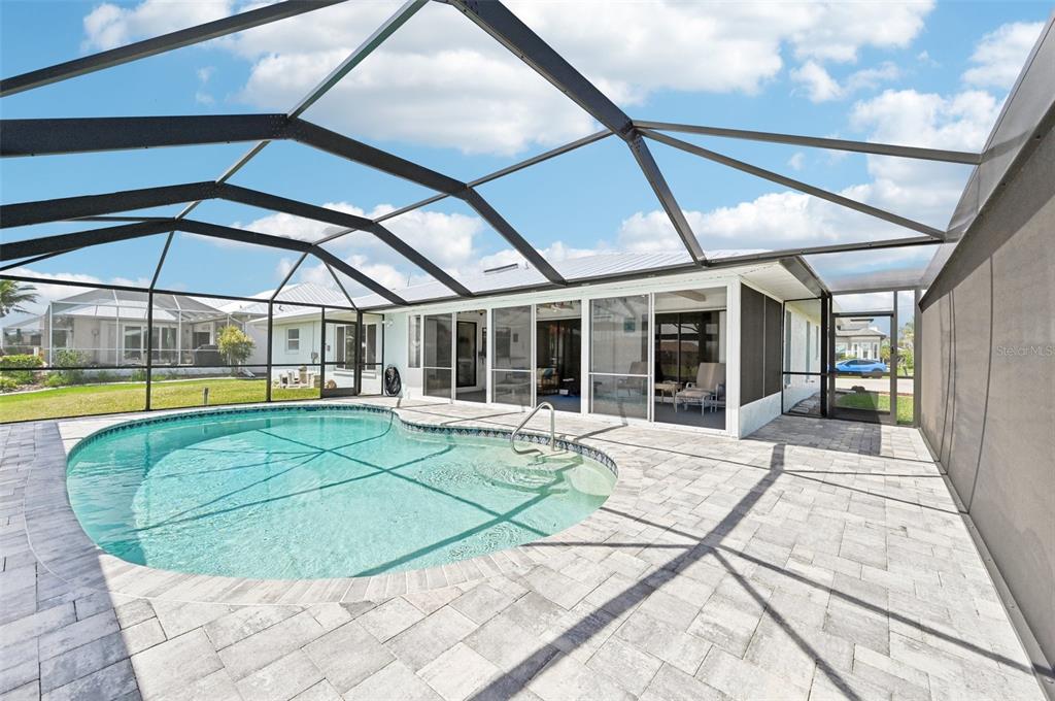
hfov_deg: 104.3
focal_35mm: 14
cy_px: 350
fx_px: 410
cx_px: 528
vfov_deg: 81.1
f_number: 8
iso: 400
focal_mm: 14
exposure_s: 1/1600
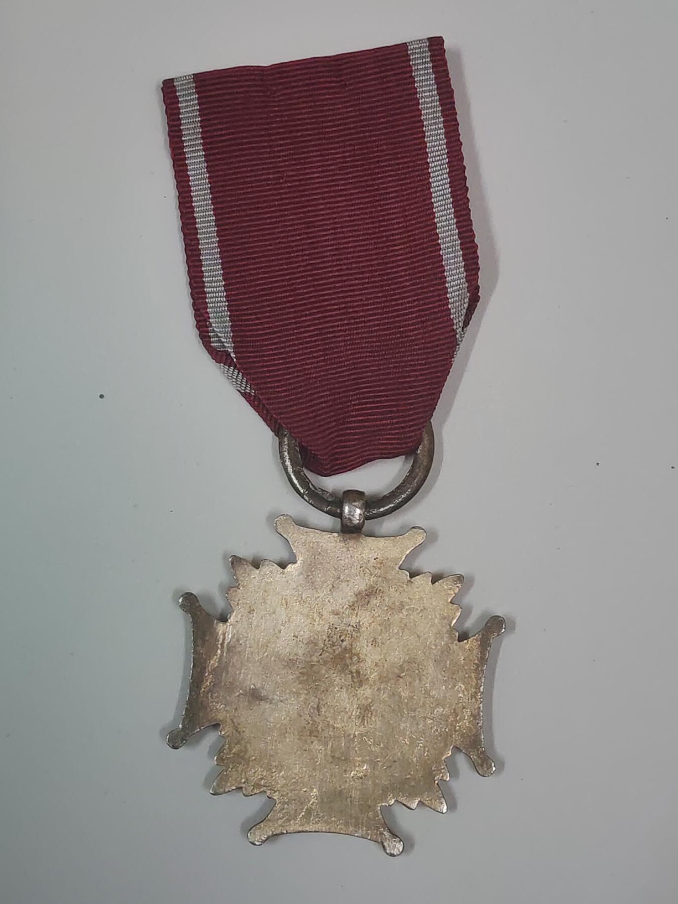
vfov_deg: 28.6
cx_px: 339
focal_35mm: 68
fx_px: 1776
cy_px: 452
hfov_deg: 21.6
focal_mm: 5.52
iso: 500
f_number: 1.95
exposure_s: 1/50
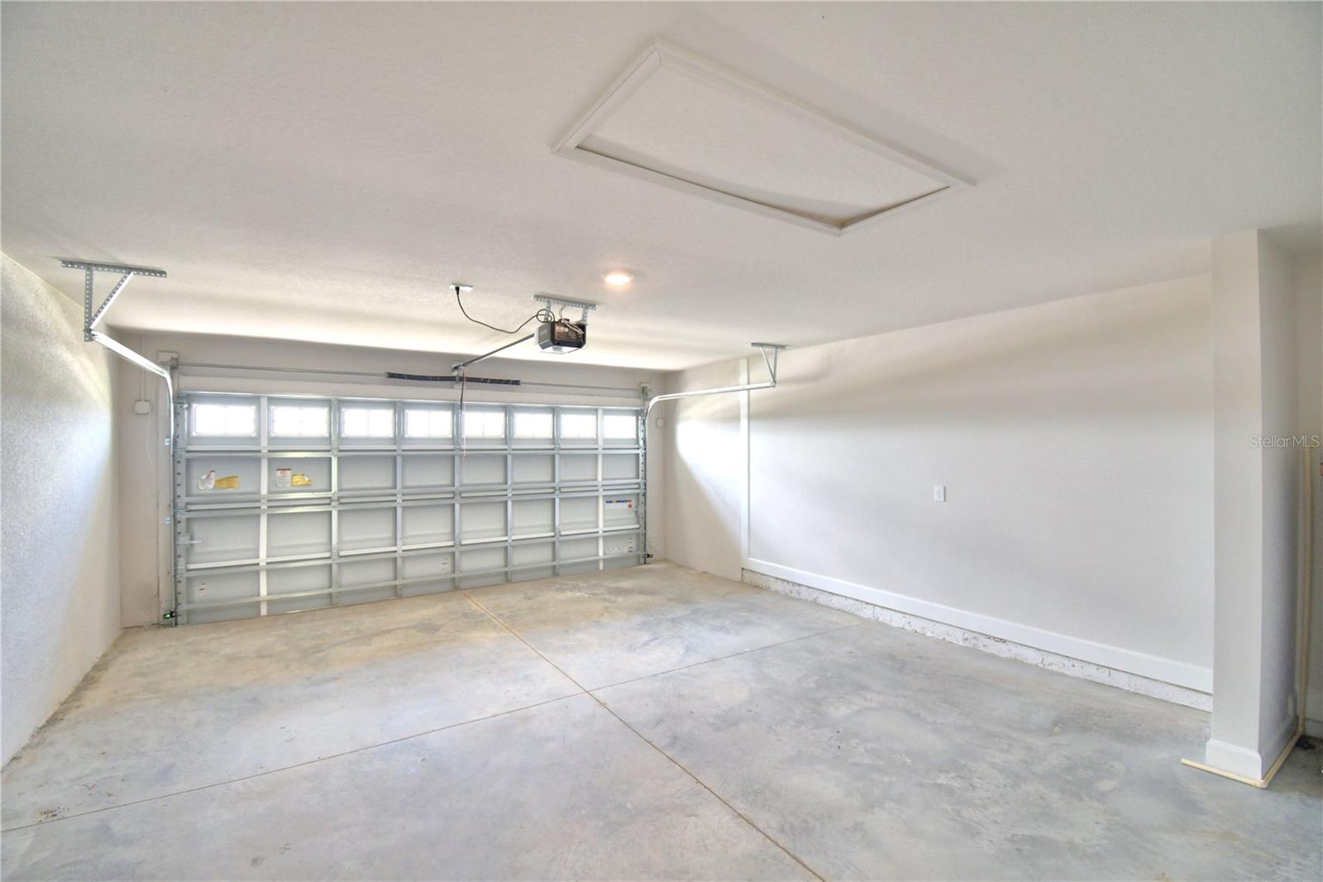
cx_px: 662
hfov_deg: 100.4
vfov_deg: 77.3
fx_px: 551
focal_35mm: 15
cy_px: 441
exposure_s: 1/80
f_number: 4.5
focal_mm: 10
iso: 400
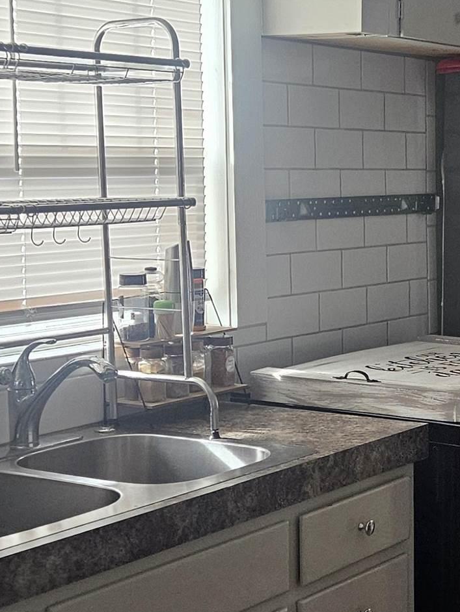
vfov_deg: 26.0
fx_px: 1328
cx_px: 505
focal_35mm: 75
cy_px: 278
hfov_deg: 18.9
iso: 320
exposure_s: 1/120
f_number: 1.8
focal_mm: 5.4
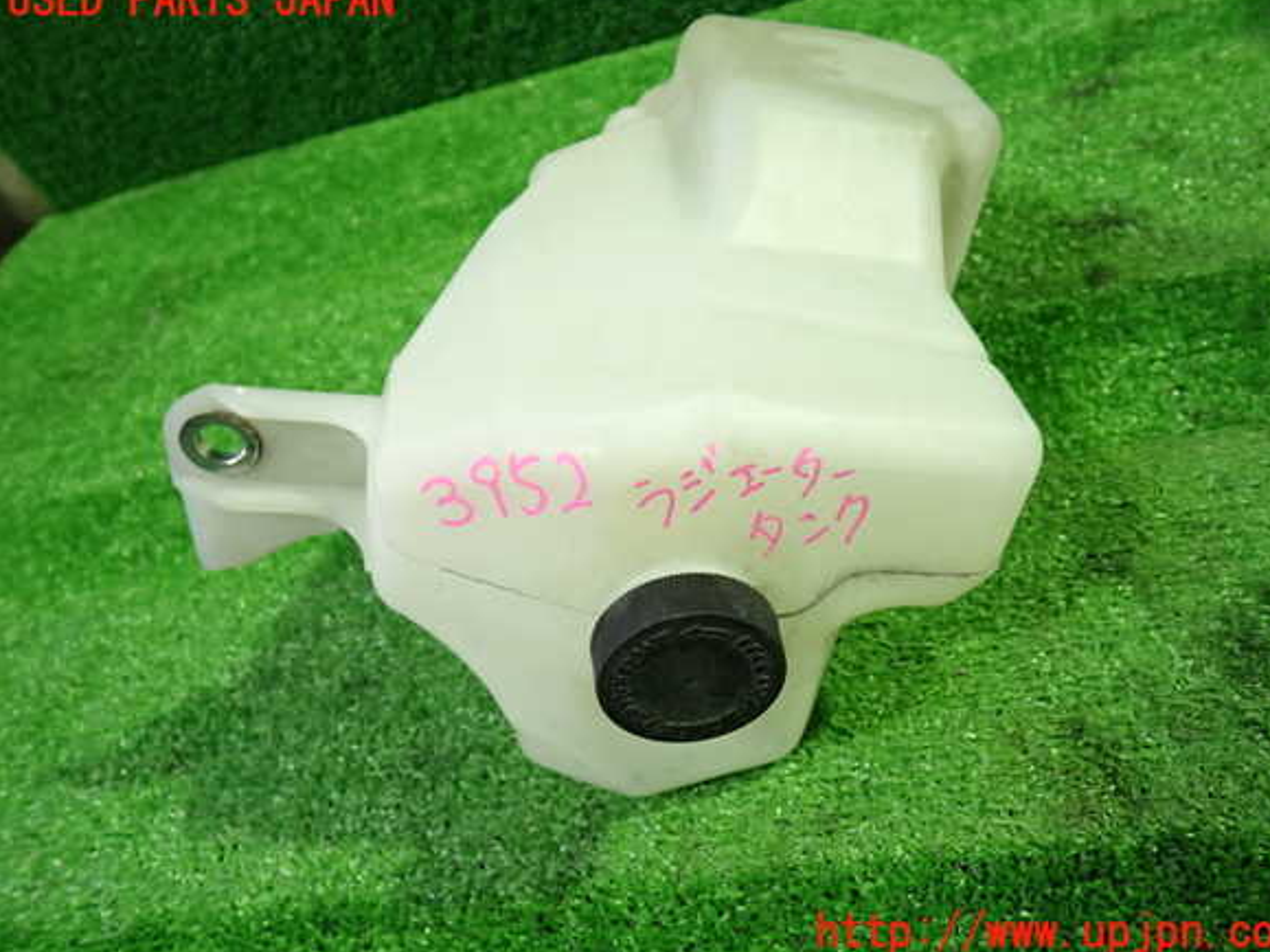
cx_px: 654
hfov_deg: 61.7
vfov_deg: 48.2
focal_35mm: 29
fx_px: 1064
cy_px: 467
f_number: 2.2
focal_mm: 5.05
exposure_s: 1/30
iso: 400
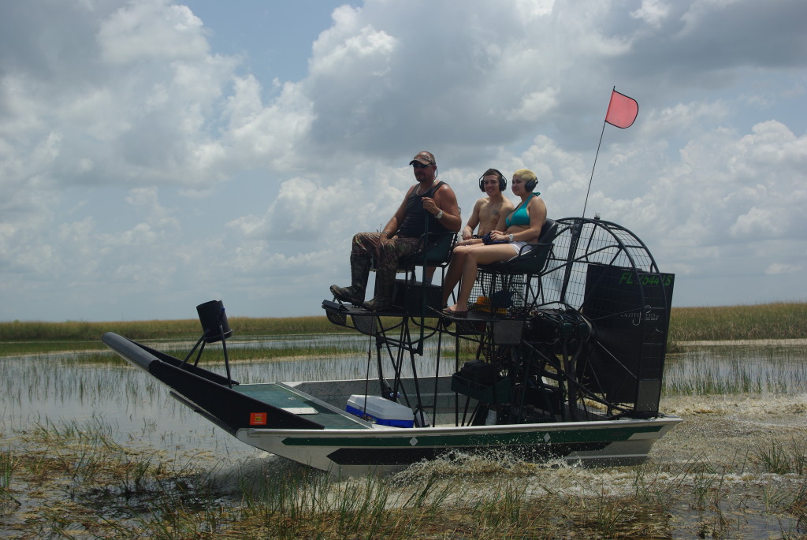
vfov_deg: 27.6
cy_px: 270
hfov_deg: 40.3
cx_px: 404
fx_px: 1099
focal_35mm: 49
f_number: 5.6
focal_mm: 32.5
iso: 100
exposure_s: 1/1000
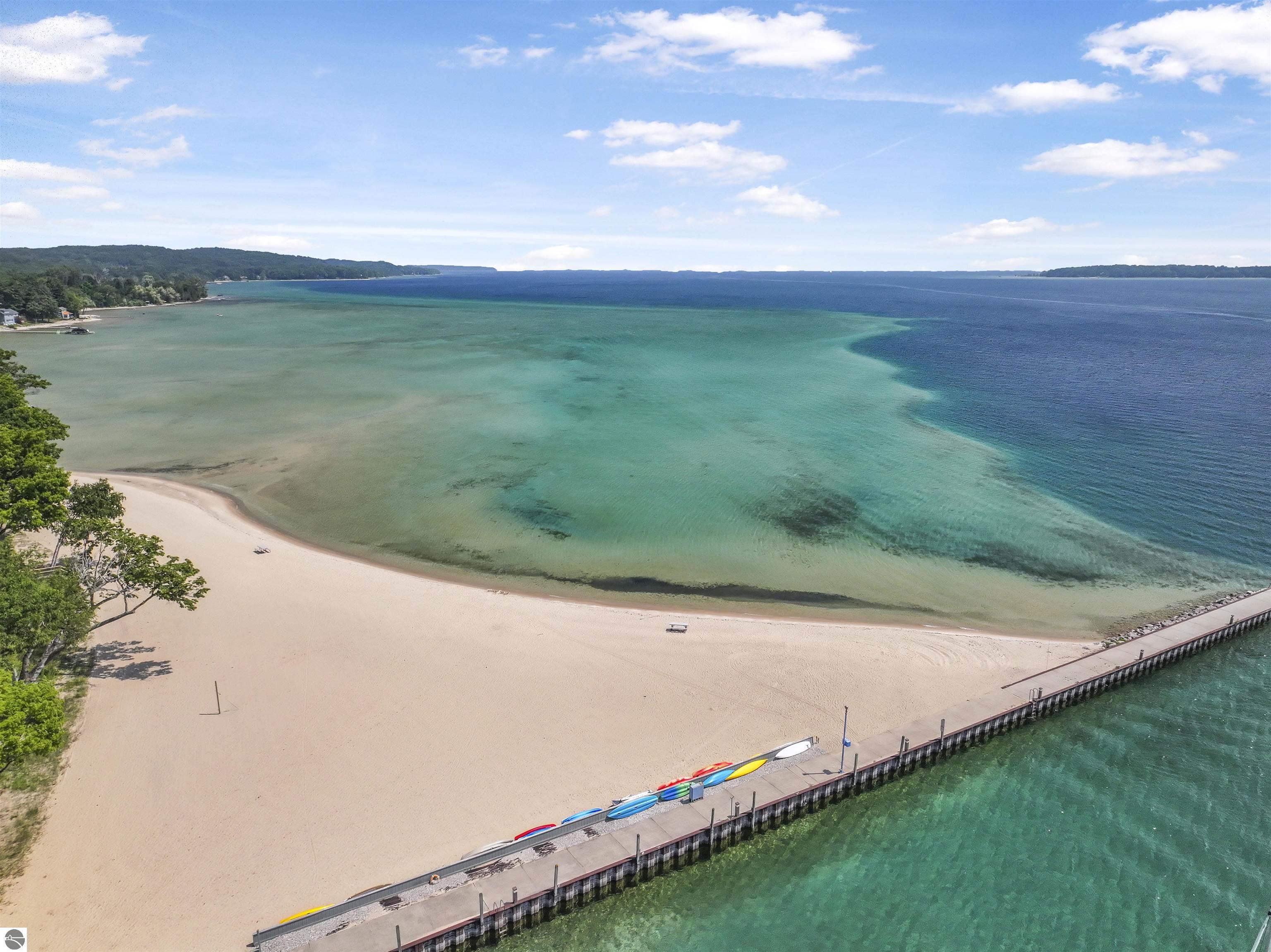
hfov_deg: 71.6
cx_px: 636
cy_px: 476
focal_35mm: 24
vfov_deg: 56.8
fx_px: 881
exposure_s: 1/80
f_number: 3.5
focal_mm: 12.29
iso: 400
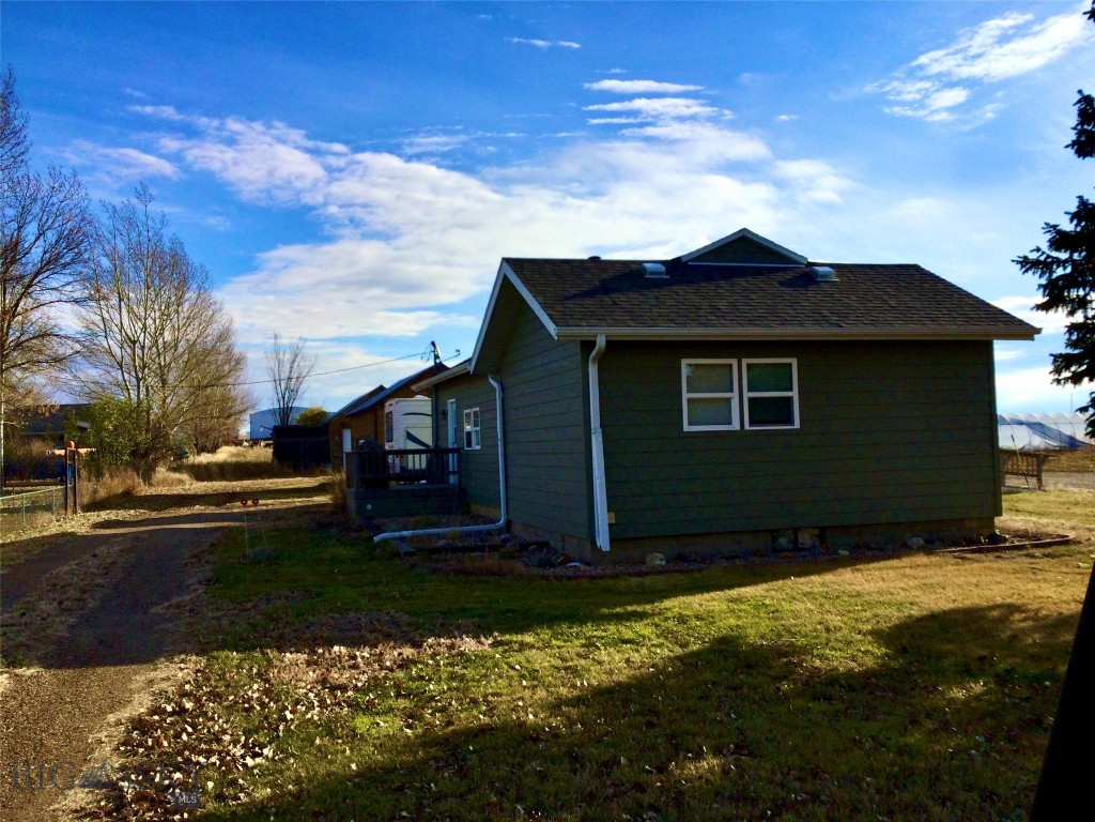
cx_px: 548
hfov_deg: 58.4
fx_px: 981
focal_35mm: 31
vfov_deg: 45.4
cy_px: 411
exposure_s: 1/1942
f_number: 2.4
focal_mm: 3.3
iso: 25
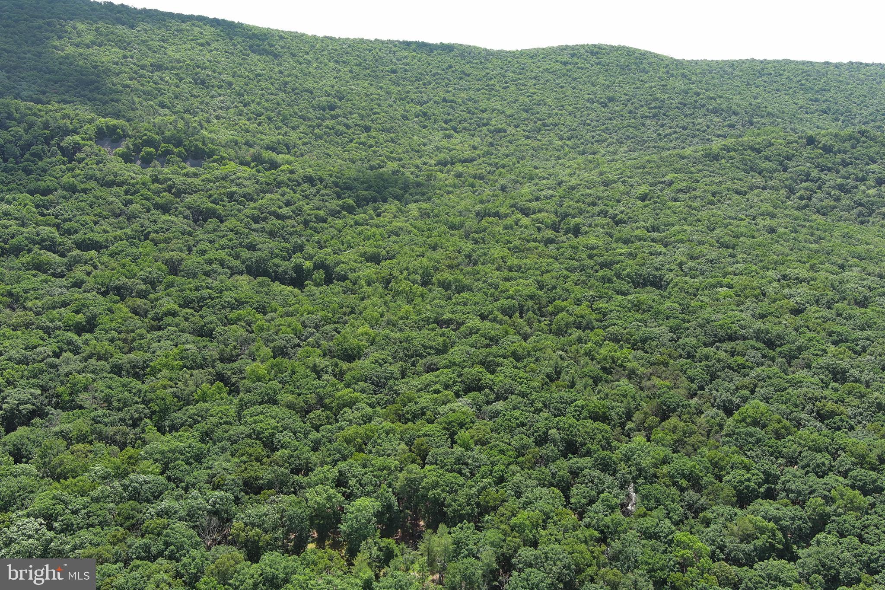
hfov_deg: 63.7
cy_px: 295
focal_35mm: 29
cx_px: 442
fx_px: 713
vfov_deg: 45.0
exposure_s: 1/478
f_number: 2.8
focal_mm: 10.57
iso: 100
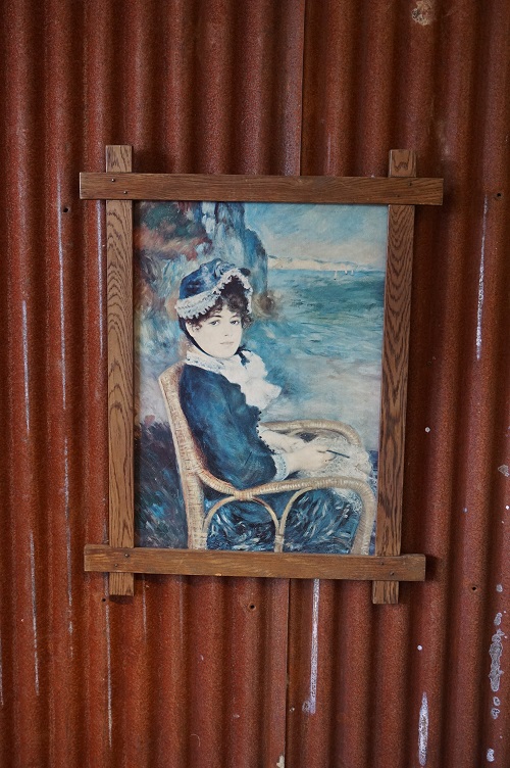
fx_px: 862
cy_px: 384
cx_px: 255
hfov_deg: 33.0
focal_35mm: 40
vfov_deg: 48.0
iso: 1600
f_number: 4.5
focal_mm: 27
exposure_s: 1/160
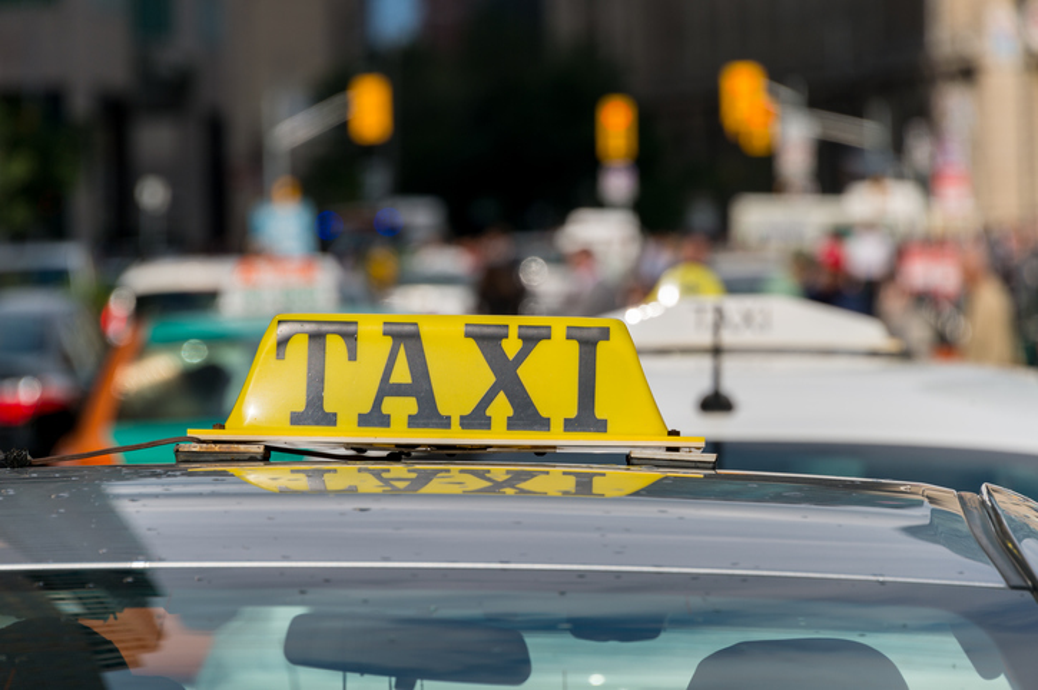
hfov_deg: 6.9
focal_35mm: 300
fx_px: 8642
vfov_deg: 4.6
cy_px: 345
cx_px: 519
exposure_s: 1/640
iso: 100
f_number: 8
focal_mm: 300
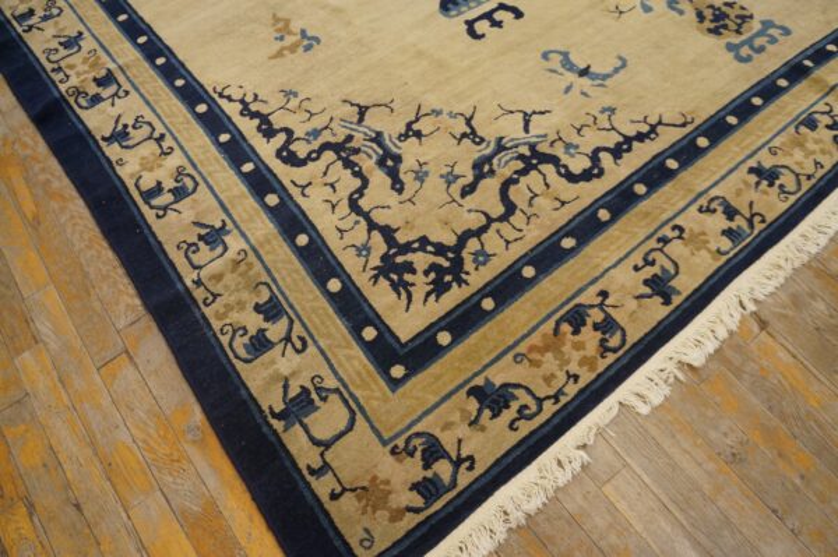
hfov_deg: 67.4
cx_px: 419
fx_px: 628
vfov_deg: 47.9
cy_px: 278
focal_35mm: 27
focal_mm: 18
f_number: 4
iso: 640
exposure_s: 1/60
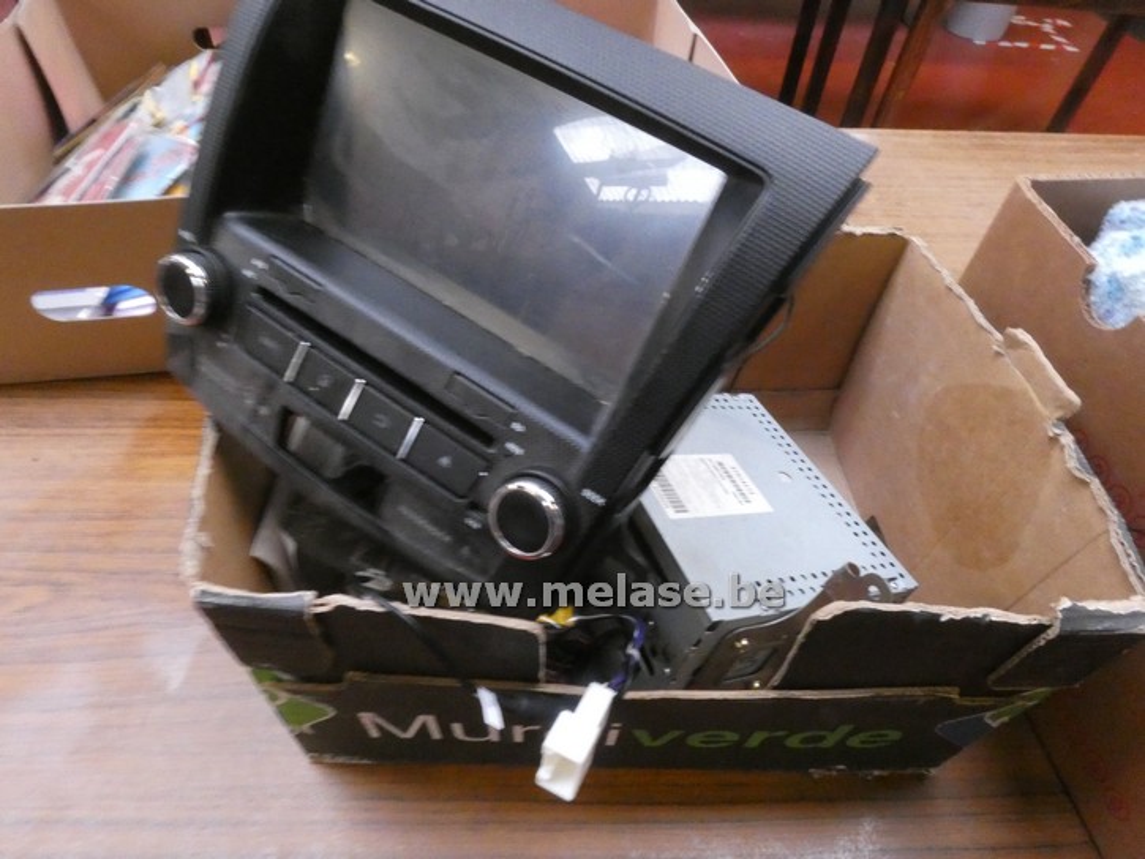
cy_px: 430
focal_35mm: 20
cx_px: 572
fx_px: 662
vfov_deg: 66.0
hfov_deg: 81.7
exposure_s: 1/5
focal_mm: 3.6
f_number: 8
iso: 1600
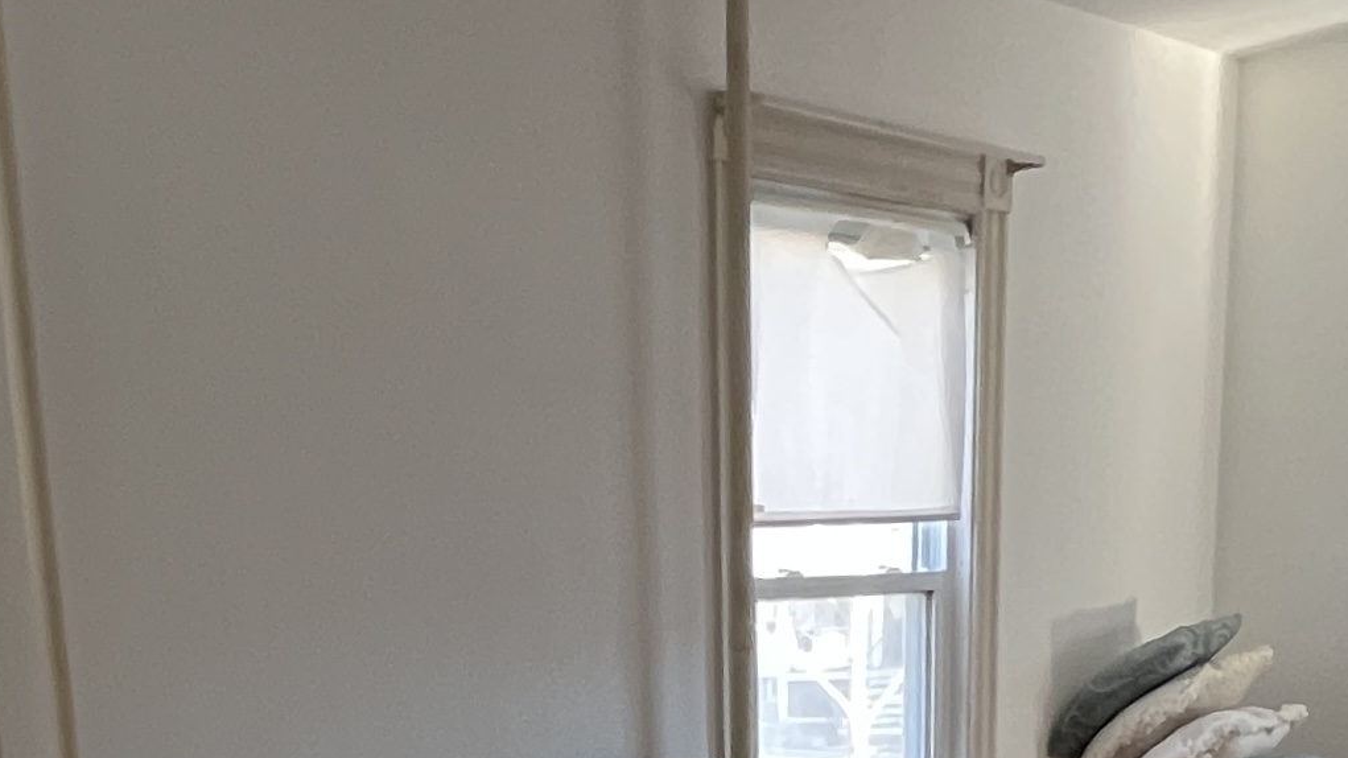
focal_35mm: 52
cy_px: 1358
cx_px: 492
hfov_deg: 39.6
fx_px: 1858
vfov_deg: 18.3
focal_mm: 1.57
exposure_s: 1/91
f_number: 1.8
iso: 250
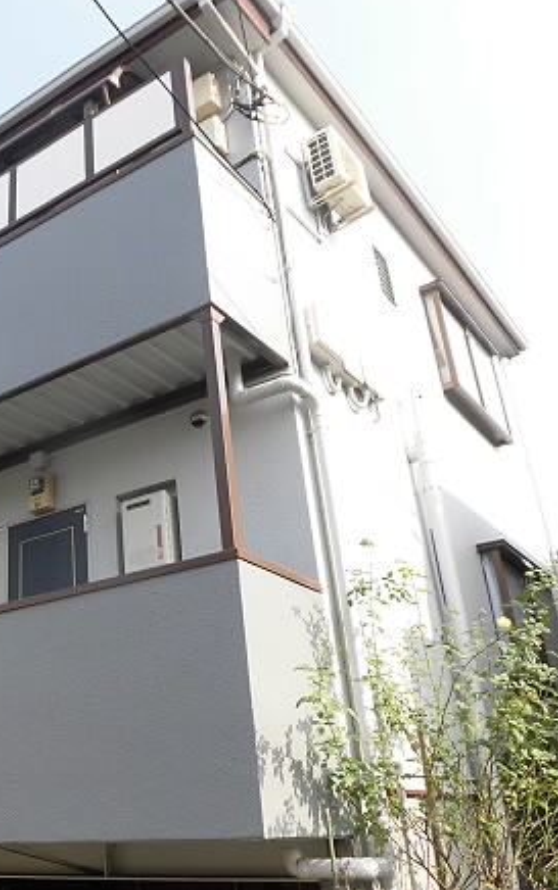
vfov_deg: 55.3
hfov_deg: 34.4
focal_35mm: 35
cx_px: 59
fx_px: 850
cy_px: 433
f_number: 3.1
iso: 100
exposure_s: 1/640
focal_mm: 4.3
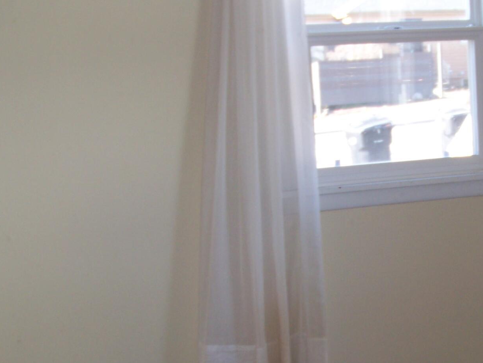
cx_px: 389
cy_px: 242
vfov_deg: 18.2
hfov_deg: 23.7
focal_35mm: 81
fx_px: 1130
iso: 64
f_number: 2.8
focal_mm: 5.85
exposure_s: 1/30
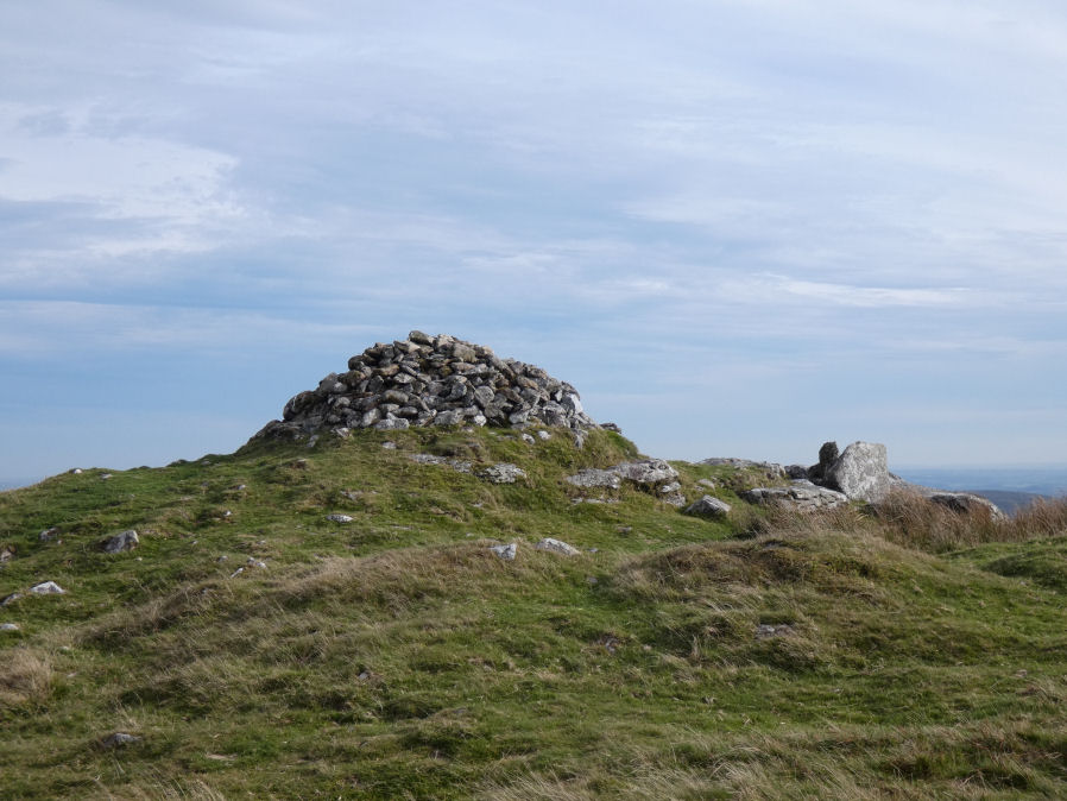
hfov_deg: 38.2
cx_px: 534
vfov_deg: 29.1
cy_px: 400
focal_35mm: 50
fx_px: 1542
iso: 80
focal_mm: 9
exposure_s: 1/640
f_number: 3.9
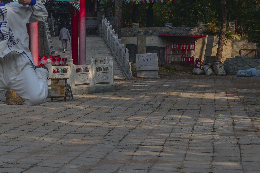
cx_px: -39
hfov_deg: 19.1
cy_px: 39
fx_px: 737
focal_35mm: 102
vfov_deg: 13.4
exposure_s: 1/125
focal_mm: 36
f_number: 11
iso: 220
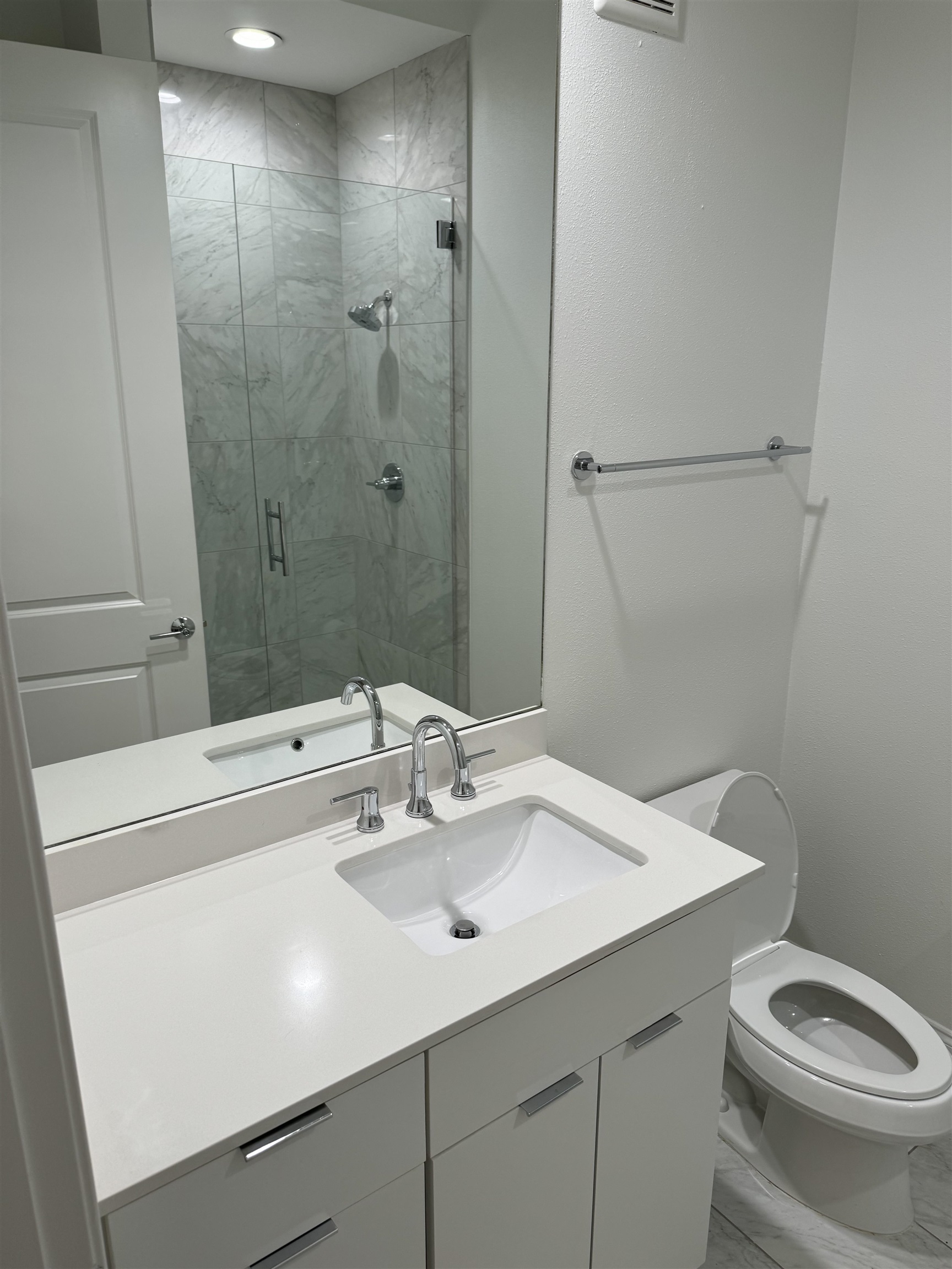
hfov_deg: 56.8
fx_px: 880
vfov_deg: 71.6
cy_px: 634
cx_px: 476
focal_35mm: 24
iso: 80
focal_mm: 6.86
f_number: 1.78
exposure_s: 1/120
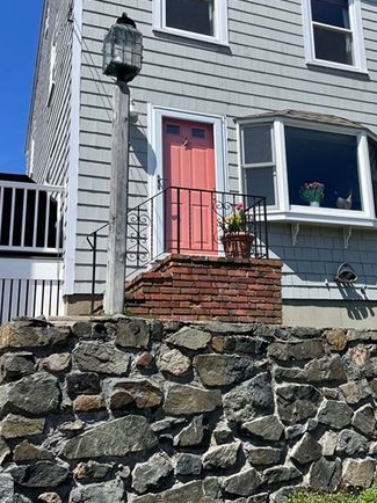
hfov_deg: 35.6
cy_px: 222
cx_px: 247
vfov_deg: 46.7
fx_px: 581
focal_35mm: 40
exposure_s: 1/3610
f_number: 1.6
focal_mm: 4.2
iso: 32
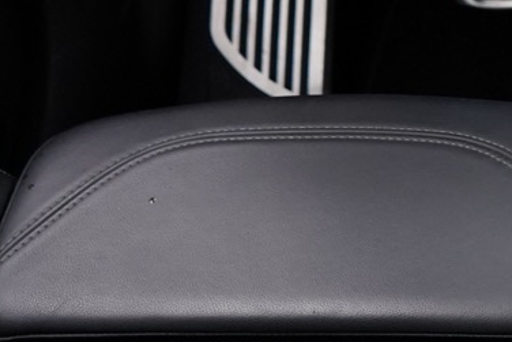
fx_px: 2034
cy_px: -143
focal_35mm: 143
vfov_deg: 9.4
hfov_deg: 12.6
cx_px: 1012
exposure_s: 1/160
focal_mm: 28
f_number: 4
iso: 1600
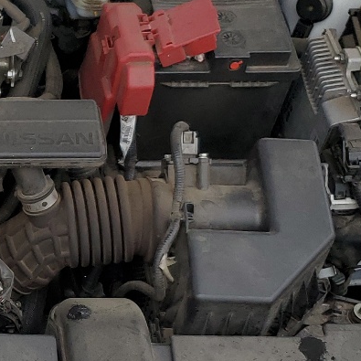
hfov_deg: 17.6
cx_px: -100
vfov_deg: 18.7
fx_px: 1097
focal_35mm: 93
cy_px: 227
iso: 50
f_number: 1.5
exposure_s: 1/1111
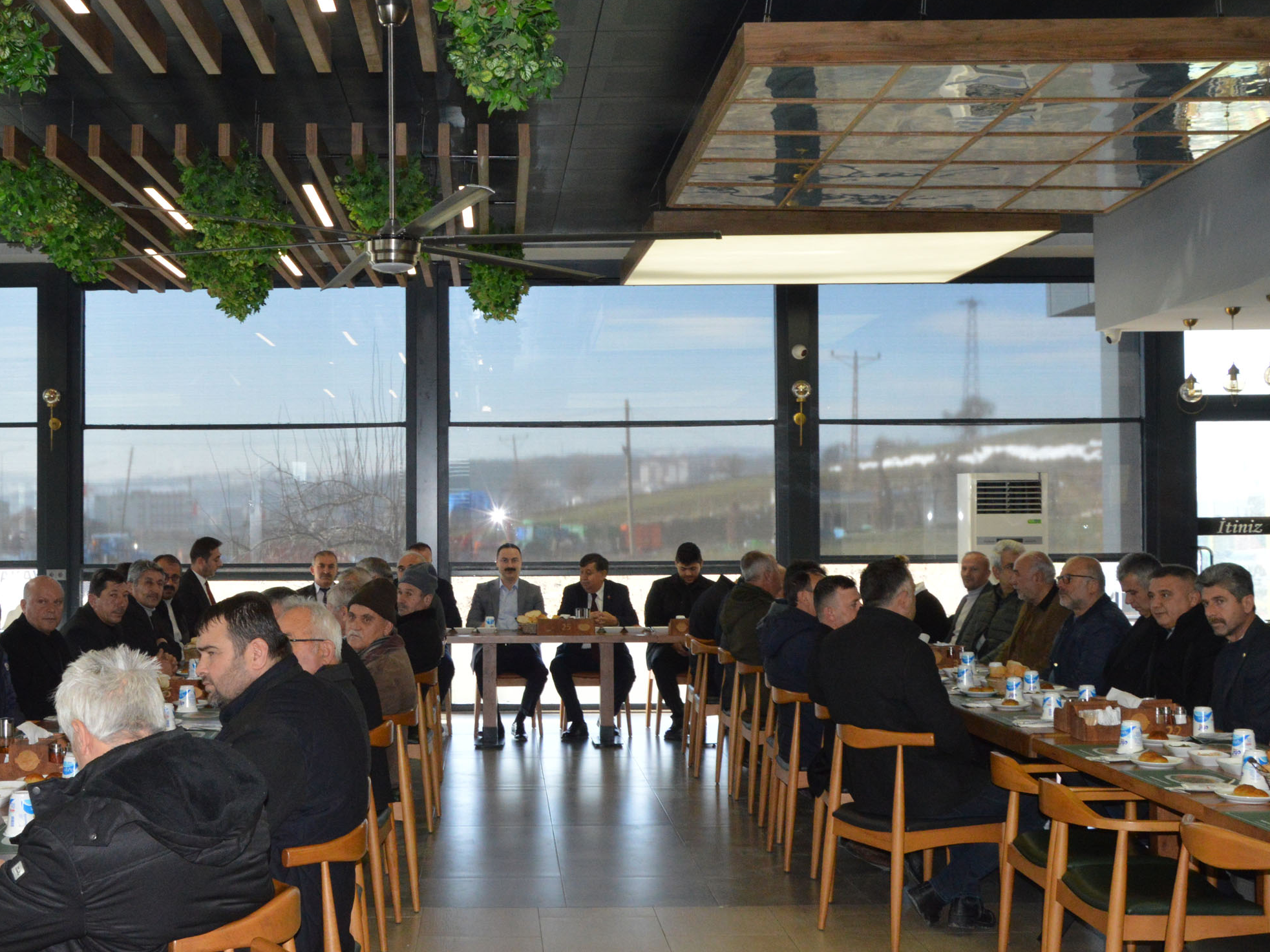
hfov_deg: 42.7
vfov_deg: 33.1
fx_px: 1603
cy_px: 467
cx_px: 428
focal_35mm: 44
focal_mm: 21
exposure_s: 1/200
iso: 1600
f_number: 10
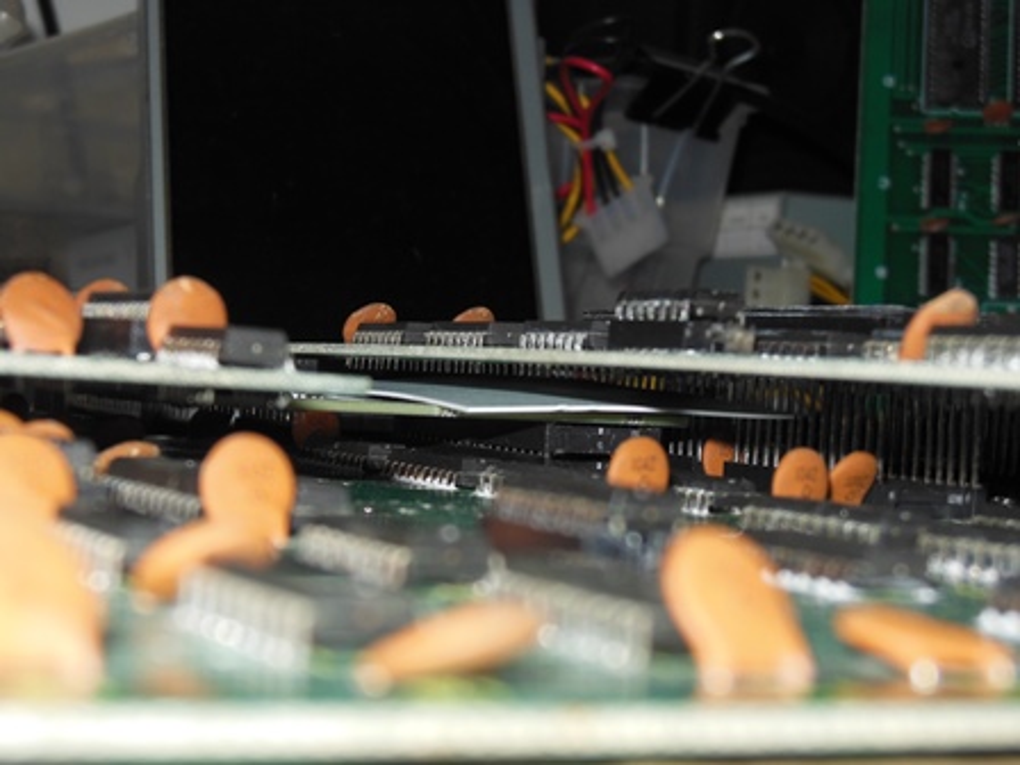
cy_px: 382
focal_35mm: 66
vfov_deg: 22.3
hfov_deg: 29.4
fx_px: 1945
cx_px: 510
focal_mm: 11.7
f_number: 8.6
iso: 200
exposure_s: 1/60
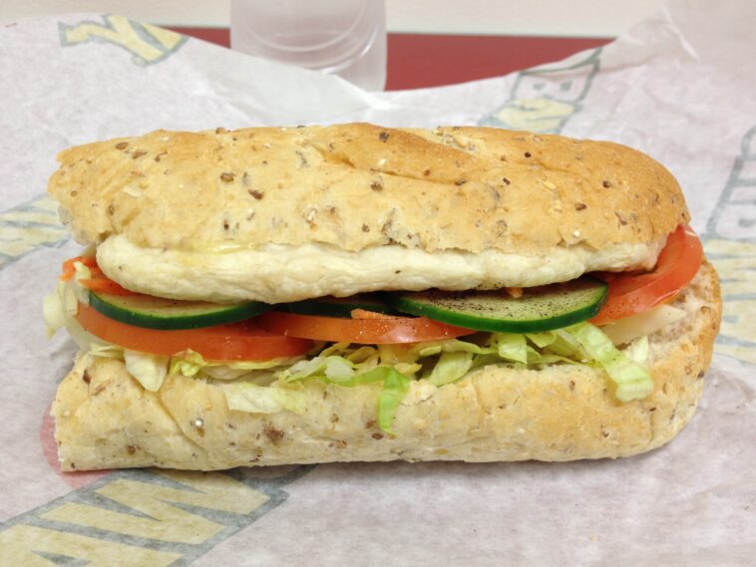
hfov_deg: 52.6
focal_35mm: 35
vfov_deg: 40.7
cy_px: 284
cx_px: 378
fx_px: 765
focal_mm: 4.28
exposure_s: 1/20
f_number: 2.4
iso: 80
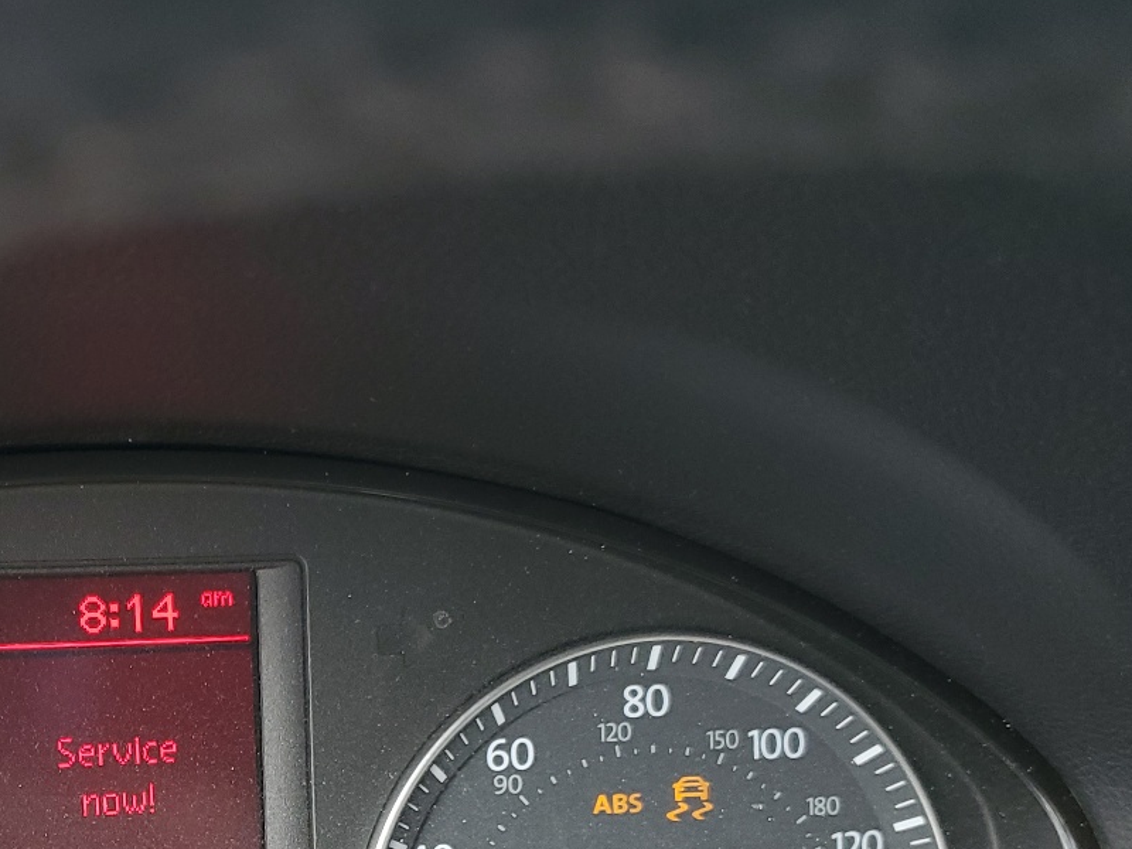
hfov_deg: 35.2
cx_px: 174
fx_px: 1700
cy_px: 822
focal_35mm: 52
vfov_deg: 26.7
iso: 76
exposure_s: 1/120
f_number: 1.5
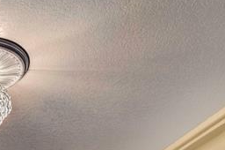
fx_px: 375
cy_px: 294
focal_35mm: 60
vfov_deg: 17.1
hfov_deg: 29.1
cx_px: -41
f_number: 10
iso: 200
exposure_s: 1/4
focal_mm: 15
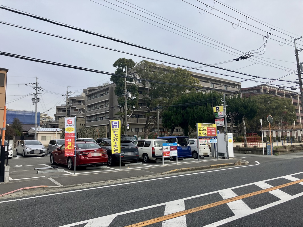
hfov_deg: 63.4
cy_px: 114
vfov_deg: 49.7
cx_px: 152
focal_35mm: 28
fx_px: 245
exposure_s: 1/1621
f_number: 1.8
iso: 32
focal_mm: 3.99
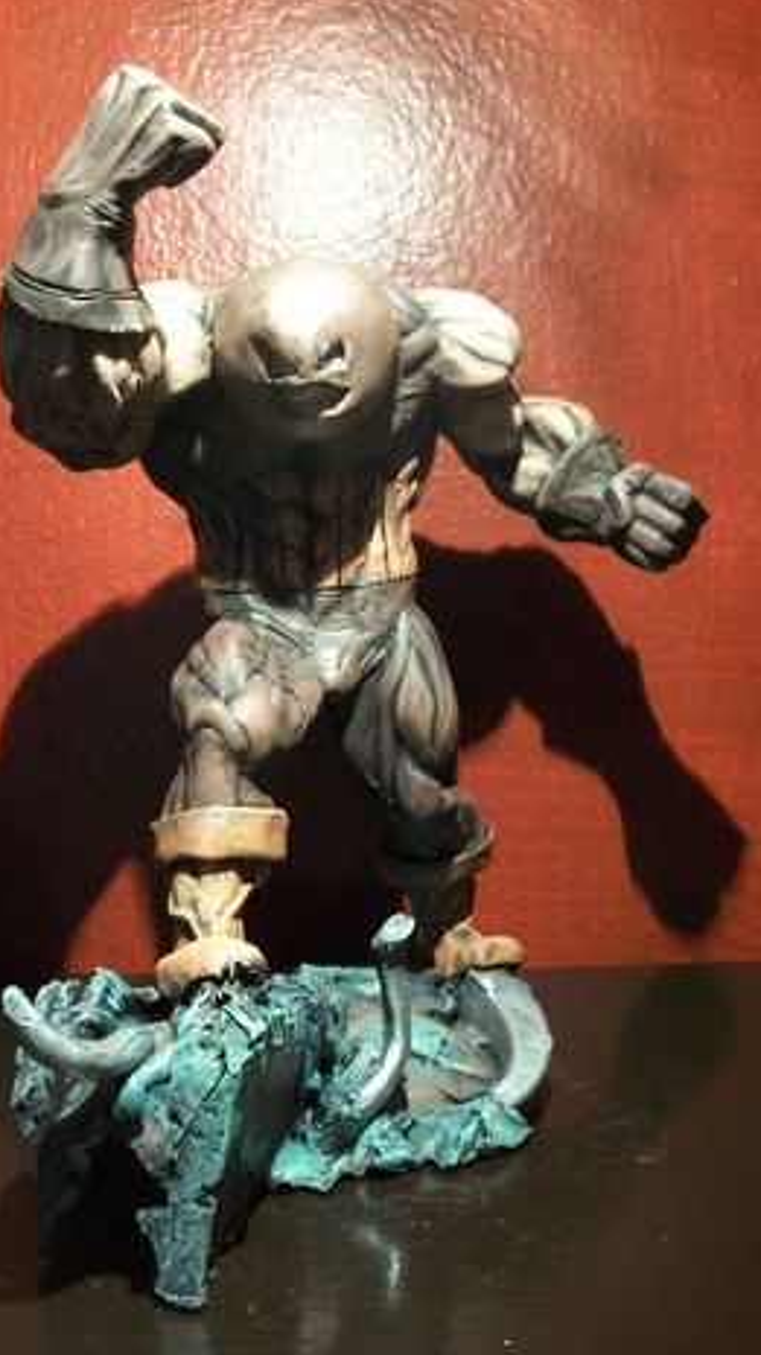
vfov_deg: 55.3
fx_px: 1294
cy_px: 682
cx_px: 283
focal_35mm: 36
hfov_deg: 32.6
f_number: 2.9
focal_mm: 5.7
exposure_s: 1/10
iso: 160
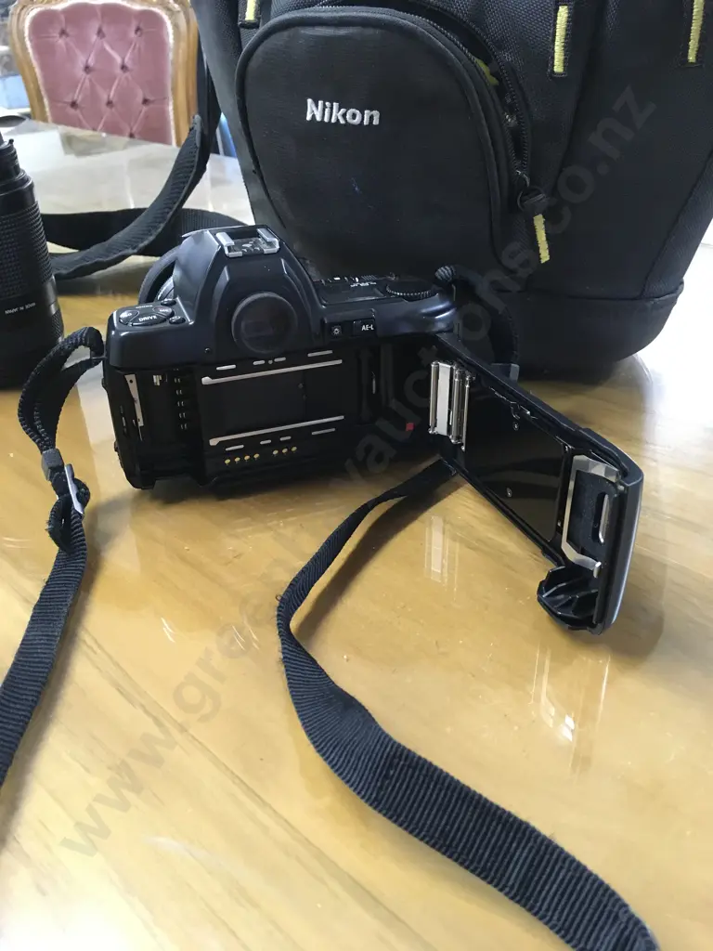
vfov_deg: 61.7
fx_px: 796
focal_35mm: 29
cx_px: 356
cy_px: 476
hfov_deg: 48.2
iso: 200
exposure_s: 1/25
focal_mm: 4.15
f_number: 2.2
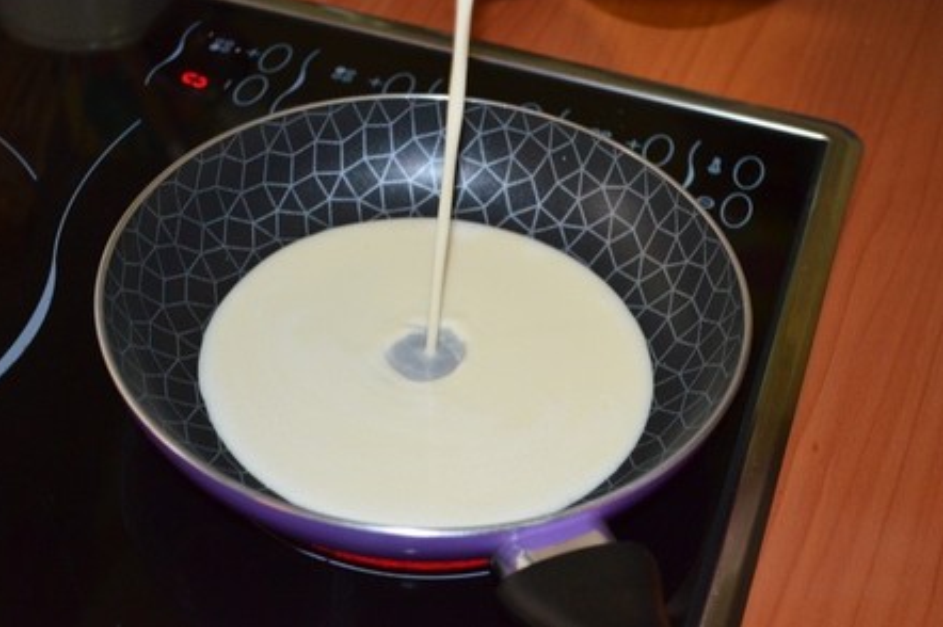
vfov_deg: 22.2
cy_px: 311
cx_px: 465
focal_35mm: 61
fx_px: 1597
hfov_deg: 32.9
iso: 2800
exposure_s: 1/60
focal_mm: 40
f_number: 5.3
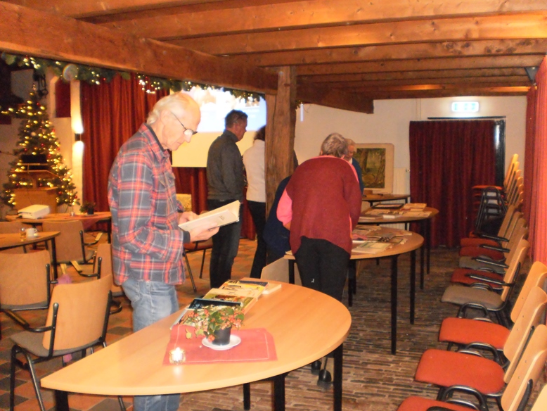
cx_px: 281
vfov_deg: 38.7
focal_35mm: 37
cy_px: 206
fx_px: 585
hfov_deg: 50.1
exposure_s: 1/30
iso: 800
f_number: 3.1
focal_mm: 6.3
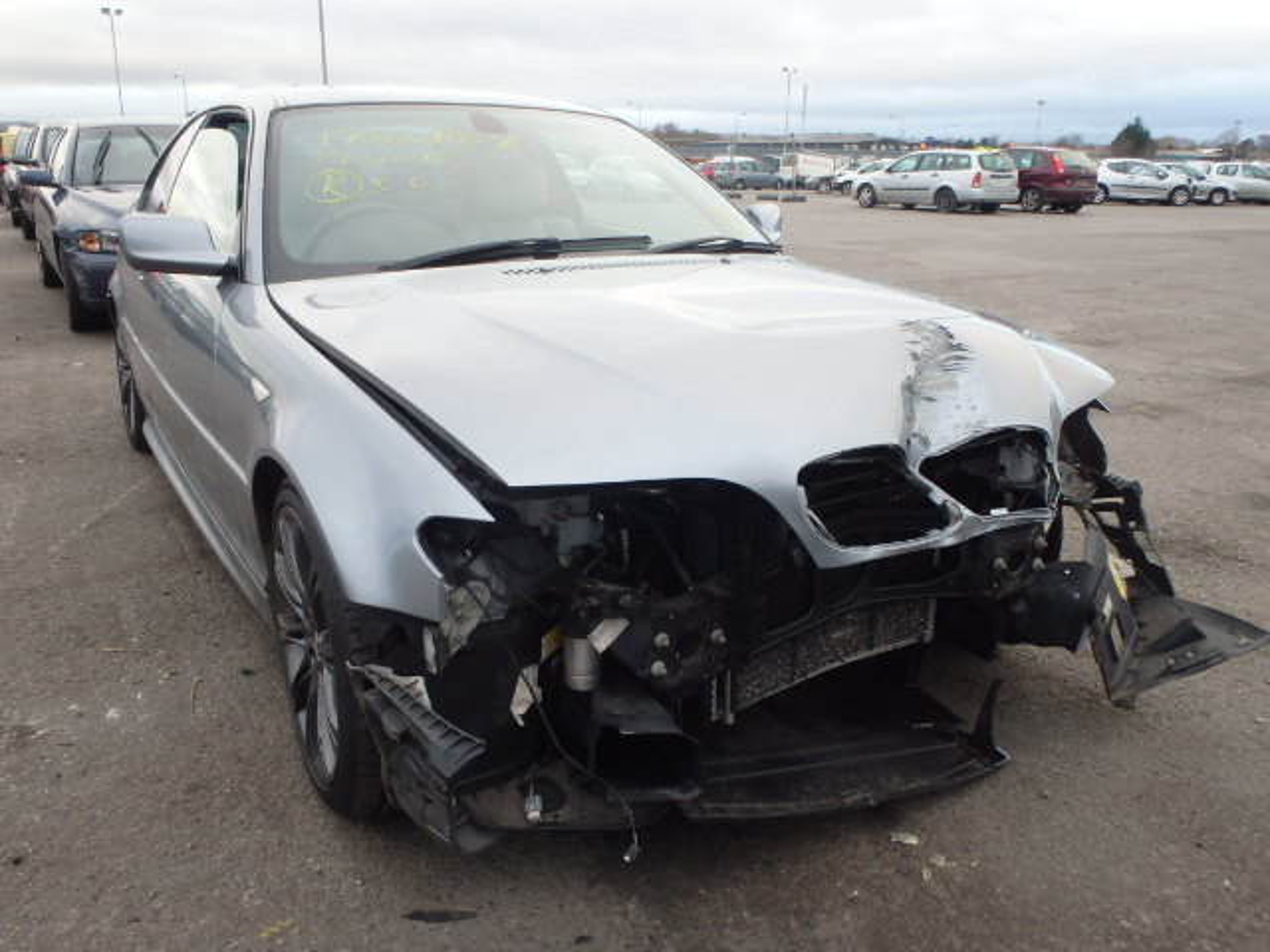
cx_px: 635
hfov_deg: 63.4
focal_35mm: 28
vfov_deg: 49.7
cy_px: 476
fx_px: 1027
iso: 160
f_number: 3.9
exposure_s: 1/60
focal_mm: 5
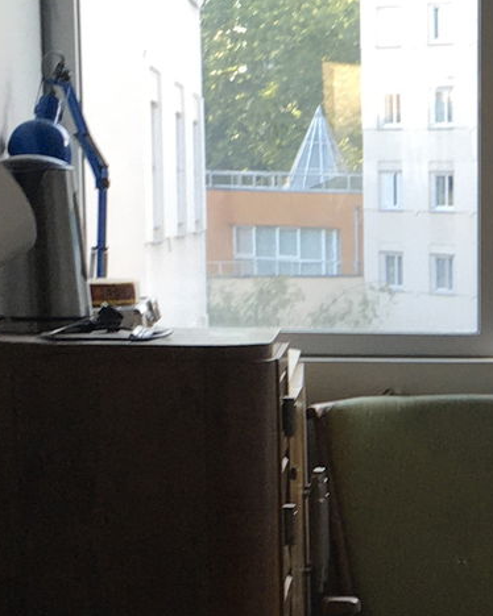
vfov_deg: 14.8
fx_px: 2354
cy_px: 569
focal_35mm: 129
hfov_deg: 11.5
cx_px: 722
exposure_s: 1/100
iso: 40
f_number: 2.2
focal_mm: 4.15
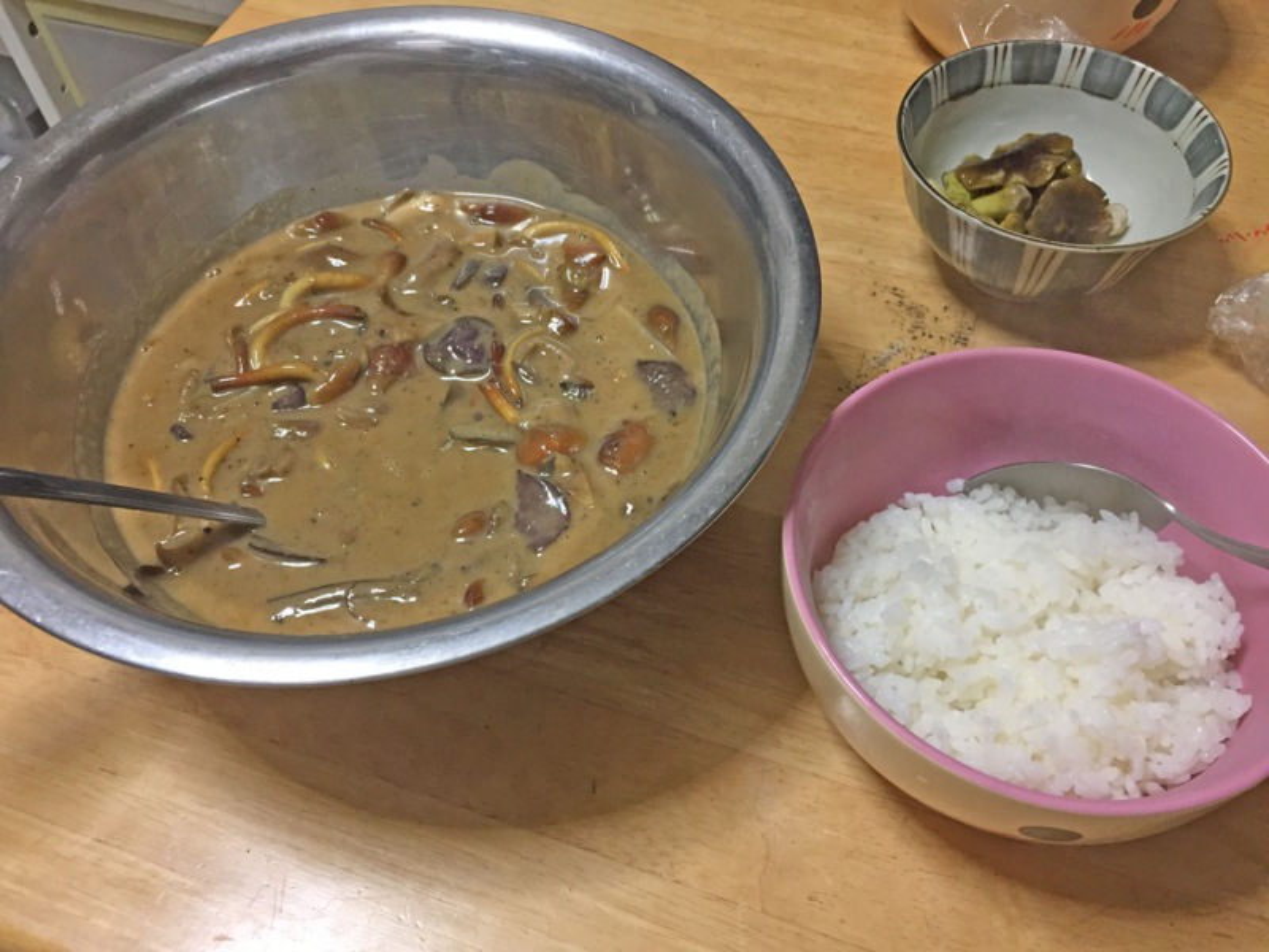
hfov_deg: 61.7
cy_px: 476
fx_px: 1063
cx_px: 634
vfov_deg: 48.2
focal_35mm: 29
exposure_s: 1/33
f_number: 2.2
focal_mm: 4.15
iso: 64
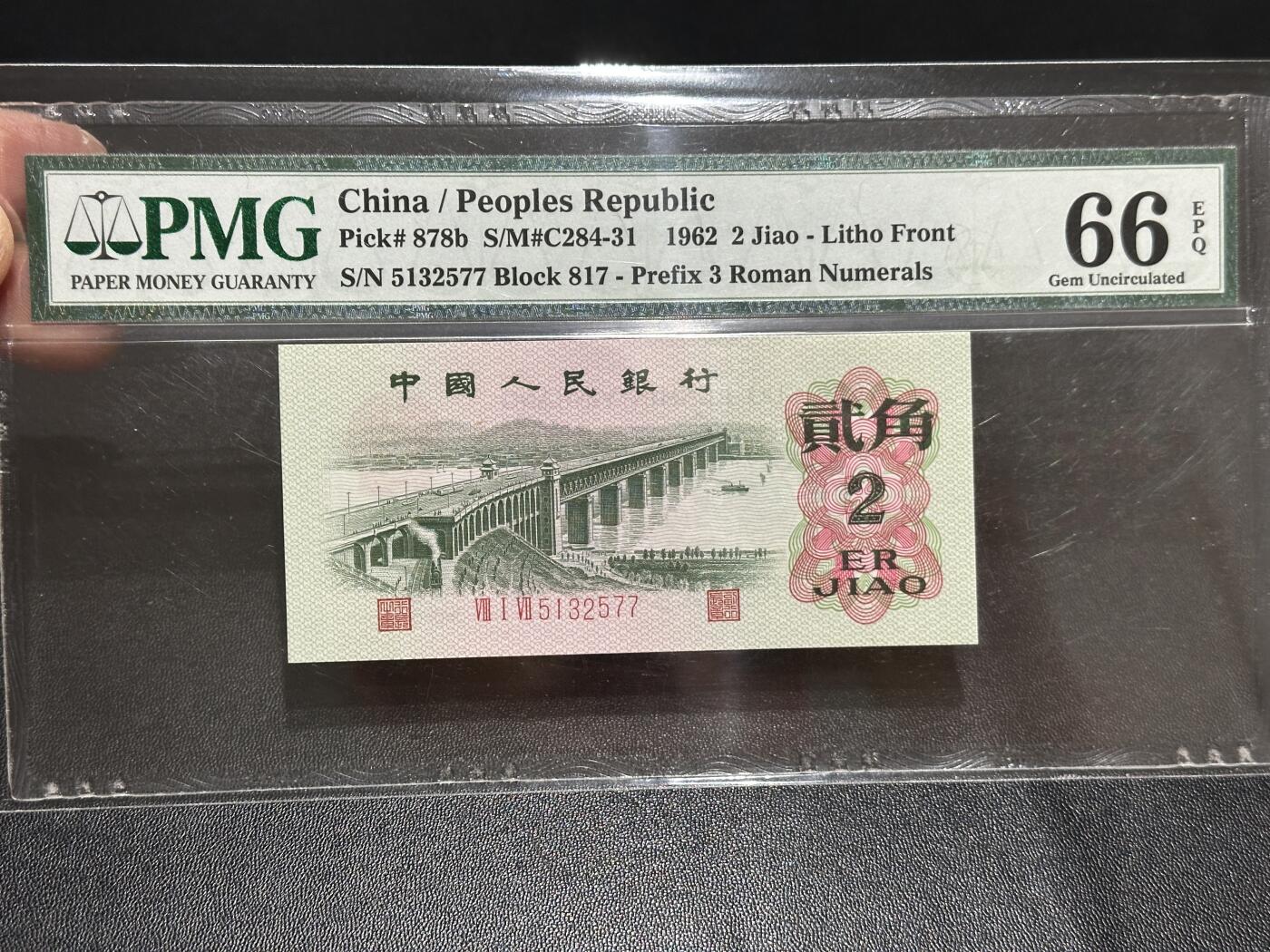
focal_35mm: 48
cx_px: 635
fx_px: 1761
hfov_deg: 39.7
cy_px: 476
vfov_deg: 30.3
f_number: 1.78
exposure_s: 1/50
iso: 125
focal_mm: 6.86
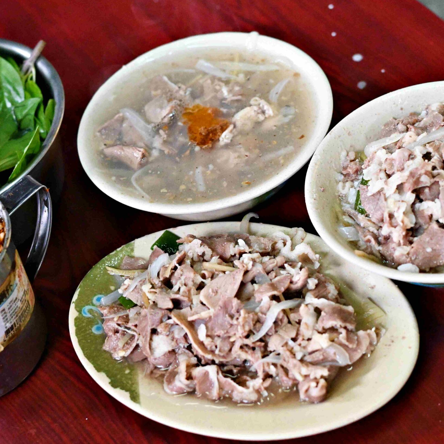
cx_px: 174
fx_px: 1582
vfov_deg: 16.0
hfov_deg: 16.0
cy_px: 198
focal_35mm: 109
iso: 5600
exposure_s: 1/320
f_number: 3.2
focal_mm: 50
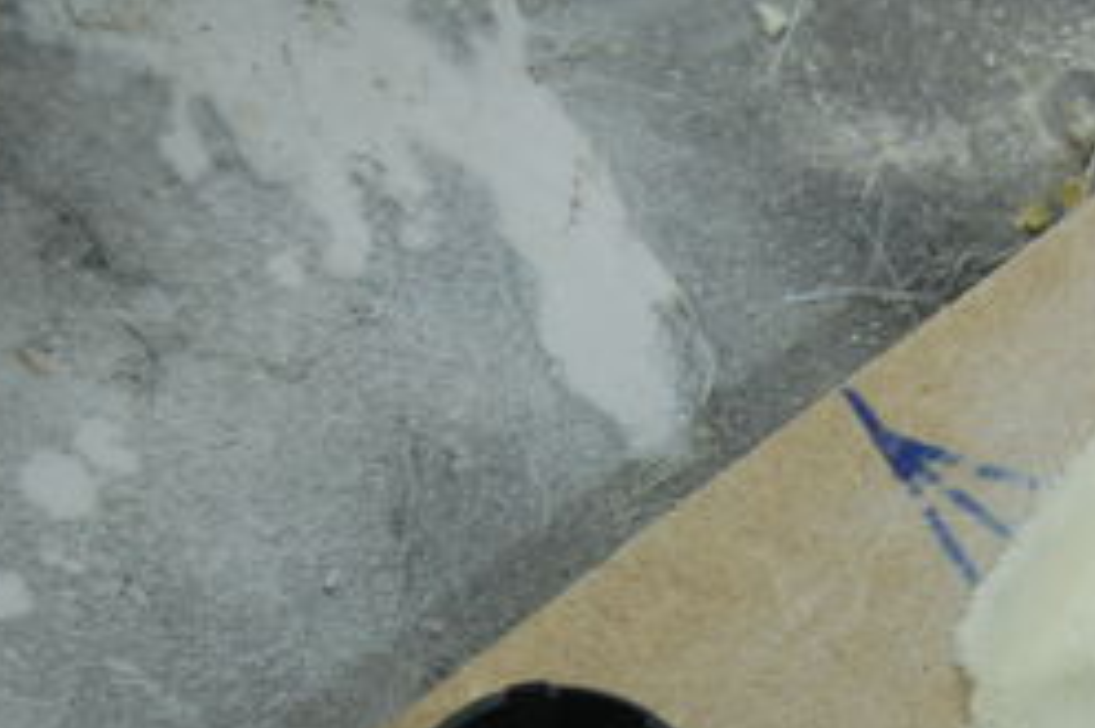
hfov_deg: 15.0
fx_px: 4112
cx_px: 923
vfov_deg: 9.9
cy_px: 931
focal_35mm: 135
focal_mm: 35
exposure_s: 1/15
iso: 800
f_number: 4.8
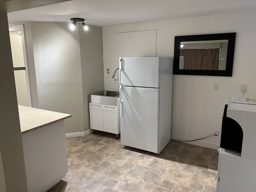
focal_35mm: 26
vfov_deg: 53.1
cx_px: 128
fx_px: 192
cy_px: 96
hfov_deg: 67.3
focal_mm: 5.7
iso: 160
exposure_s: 1/60
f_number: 1.5
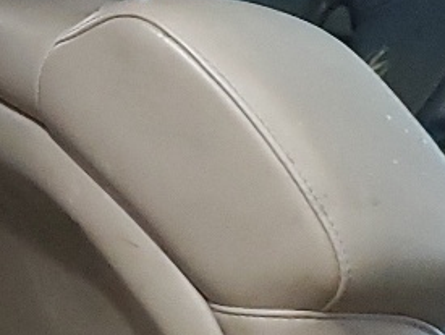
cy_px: 228
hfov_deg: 12.0
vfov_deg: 9.8
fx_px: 1944
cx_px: -375
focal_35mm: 151
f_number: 1.5
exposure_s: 1/30
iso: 340
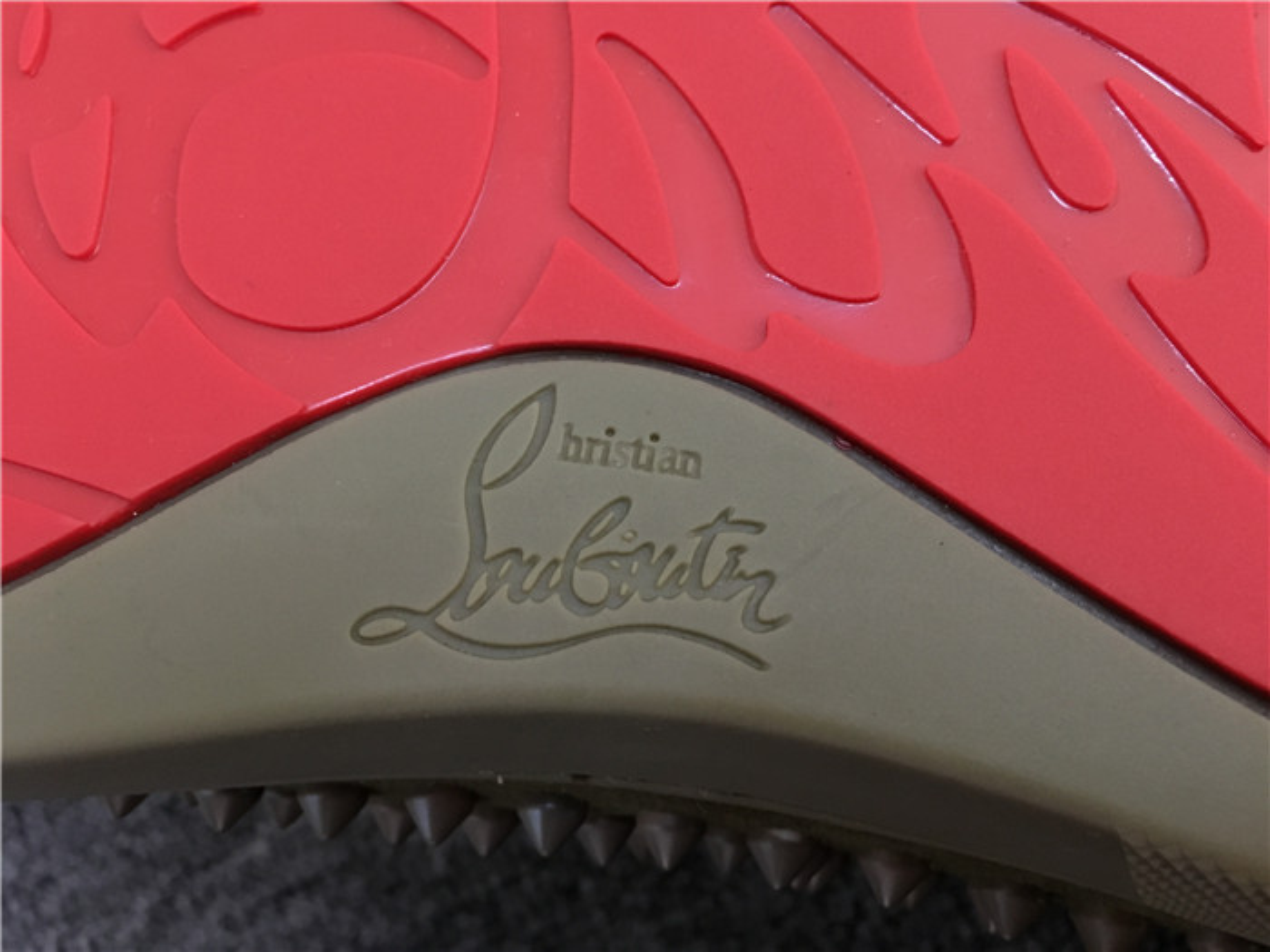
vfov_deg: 48.2
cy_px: 476
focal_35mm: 29
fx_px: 1064
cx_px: 635
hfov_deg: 61.7
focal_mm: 4.15
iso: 200
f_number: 2.2
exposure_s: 1/20
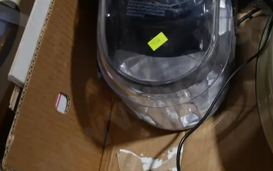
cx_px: 288
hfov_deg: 28.3
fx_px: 499
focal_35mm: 67
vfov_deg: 18.8
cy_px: -8
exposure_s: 1/60
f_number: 3.5
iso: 250
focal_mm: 14
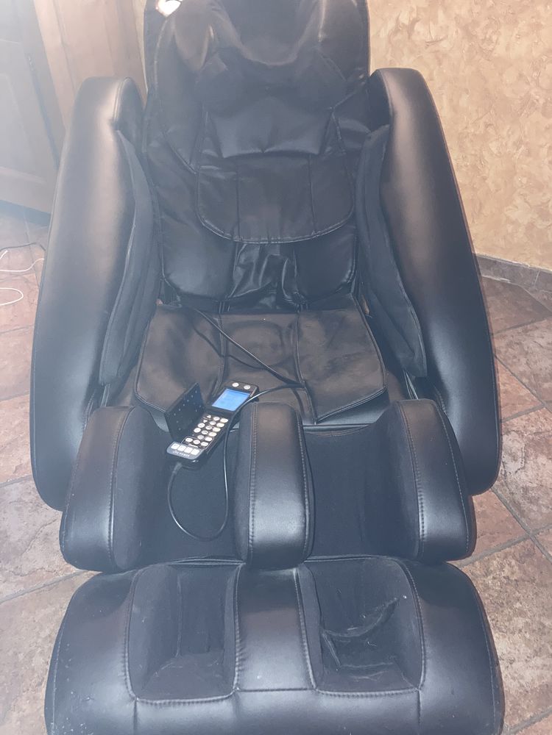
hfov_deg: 49.7
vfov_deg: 63.4
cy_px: 368
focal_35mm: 28
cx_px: 276
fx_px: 595
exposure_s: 1/4
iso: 200
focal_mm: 3.99
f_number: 1.8
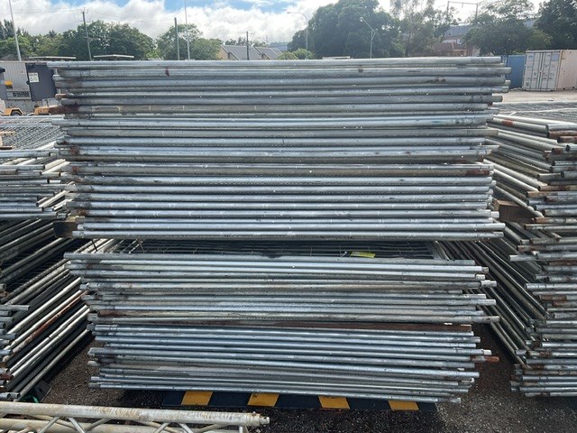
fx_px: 483
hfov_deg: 61.7
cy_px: 216
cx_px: 288
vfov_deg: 48.2
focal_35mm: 29
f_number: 1.8
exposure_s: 1/674
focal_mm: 3
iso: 16
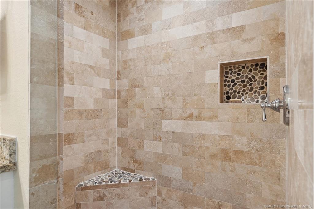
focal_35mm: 21
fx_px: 183
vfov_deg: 59.4
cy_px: 104
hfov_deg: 81.2
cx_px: 157
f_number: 8
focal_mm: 21
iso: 200
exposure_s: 1/3.33
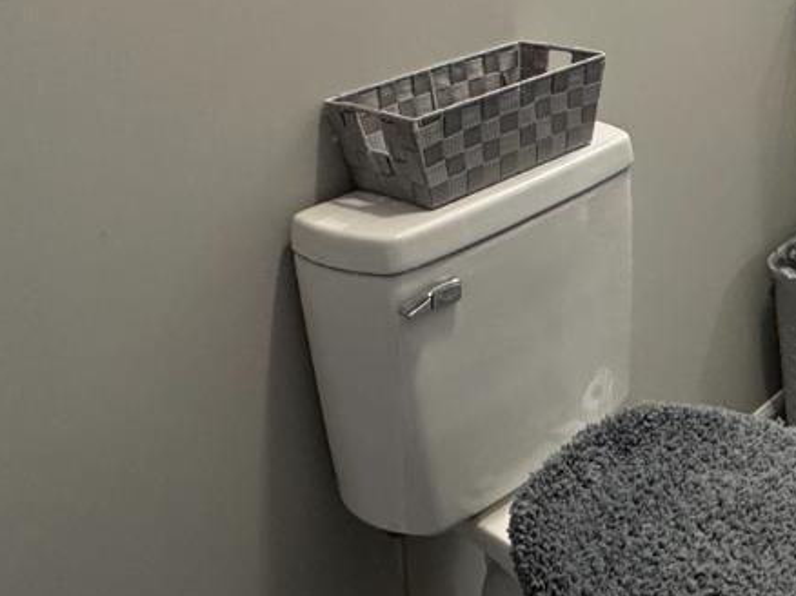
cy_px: -119
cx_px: 747
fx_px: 1103
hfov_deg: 36.6
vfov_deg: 26.8
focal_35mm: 48
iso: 250
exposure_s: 1/120
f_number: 2.2
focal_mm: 2.22
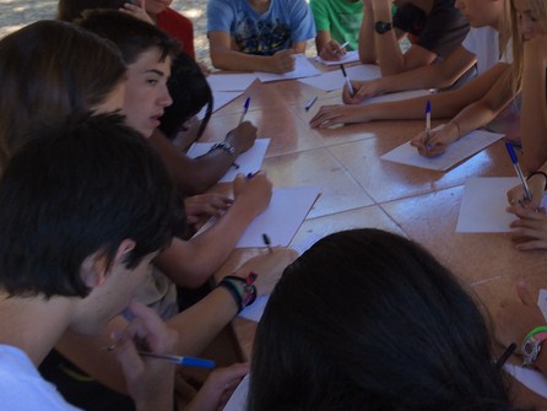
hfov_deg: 35.2
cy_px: 113
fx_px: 822
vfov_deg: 27.7
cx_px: 461
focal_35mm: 52
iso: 32
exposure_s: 1/105
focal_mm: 4.15
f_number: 2.2
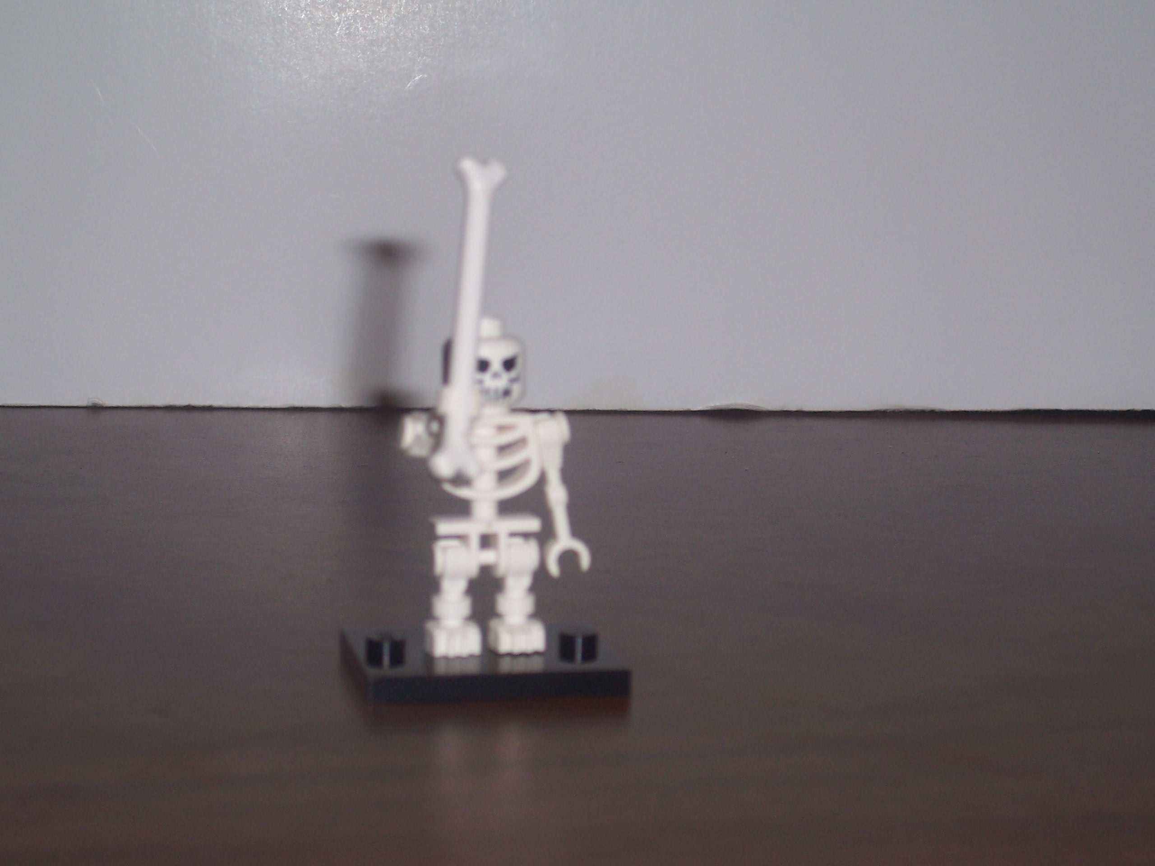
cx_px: 578
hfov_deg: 23.8
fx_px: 2736
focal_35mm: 82
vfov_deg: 18.0
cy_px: 433
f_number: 4.1
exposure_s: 1/90
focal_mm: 13.5
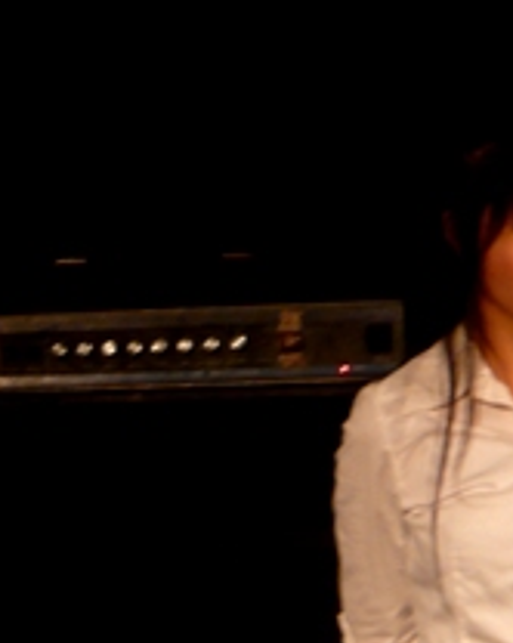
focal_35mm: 566
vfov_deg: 3.4
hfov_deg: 2.7
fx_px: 10758
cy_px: 493
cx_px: -6
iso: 200
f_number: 4.9
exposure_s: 1/8
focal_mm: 46
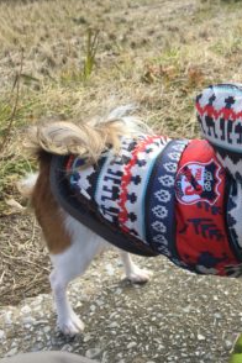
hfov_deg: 30.5
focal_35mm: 41
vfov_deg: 47.4
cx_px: 238
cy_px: 183
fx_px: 413
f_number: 2.2
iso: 32
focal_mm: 4.15
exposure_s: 1/719
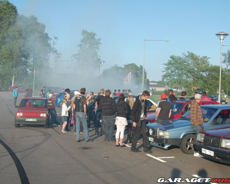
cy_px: 92
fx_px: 347
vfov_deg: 29.7
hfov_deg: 36.5
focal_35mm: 51
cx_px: 93
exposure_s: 1/250
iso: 200
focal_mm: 30
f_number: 9
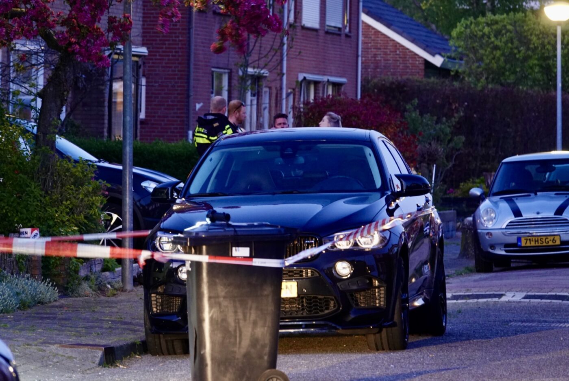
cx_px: 284
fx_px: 5710
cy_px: 190
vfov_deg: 3.8
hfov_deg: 5.7
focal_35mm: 361
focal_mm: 132.24
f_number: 4
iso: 800
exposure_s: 1/8
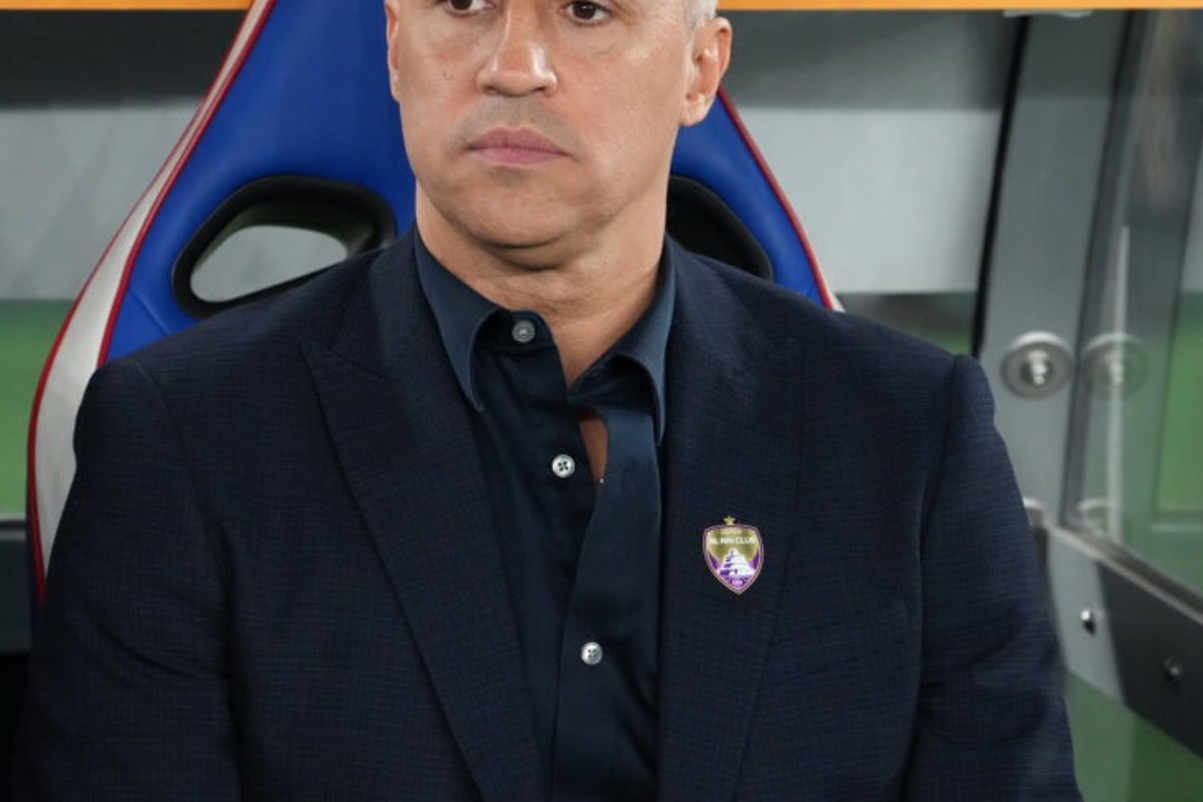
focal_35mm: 335
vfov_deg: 4.1
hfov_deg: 6.2
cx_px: 586
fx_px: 11191
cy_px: 245
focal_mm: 239
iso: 5000
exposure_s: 1/640
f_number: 6.3
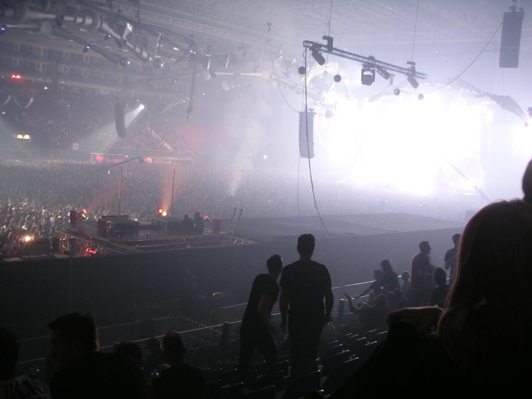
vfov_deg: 37.7
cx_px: 266
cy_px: 200
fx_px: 584
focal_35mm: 38
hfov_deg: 49.0
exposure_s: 1/6
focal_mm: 6
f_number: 2.8
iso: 100
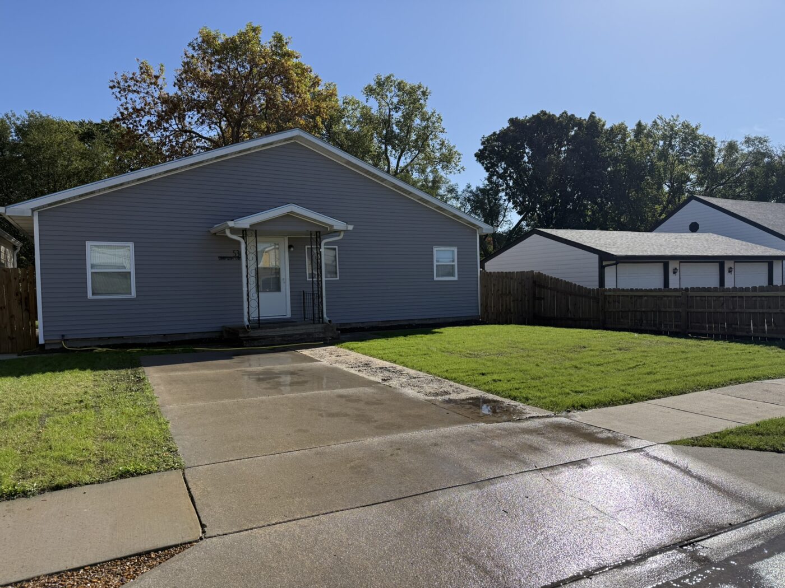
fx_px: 544
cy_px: 294
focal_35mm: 24
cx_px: 392
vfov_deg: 56.8
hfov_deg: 71.6
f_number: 1.78
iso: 100
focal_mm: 6.76
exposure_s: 1/7353
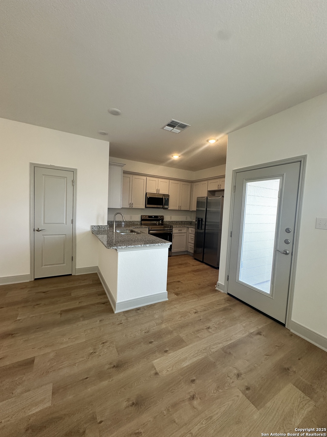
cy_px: 218
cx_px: 164
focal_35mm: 14
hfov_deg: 85.7
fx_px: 176
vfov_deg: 102.1
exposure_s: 1/120
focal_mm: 2.22
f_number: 2.2
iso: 200
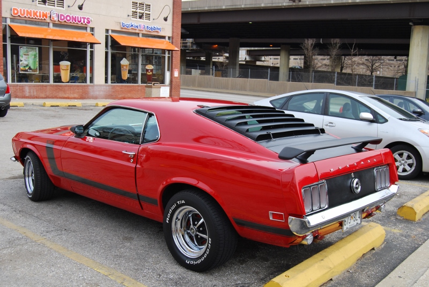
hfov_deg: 49.5
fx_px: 465
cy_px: 144
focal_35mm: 39
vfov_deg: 34.3
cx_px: 214
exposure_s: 1/250
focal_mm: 26
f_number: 8
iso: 200
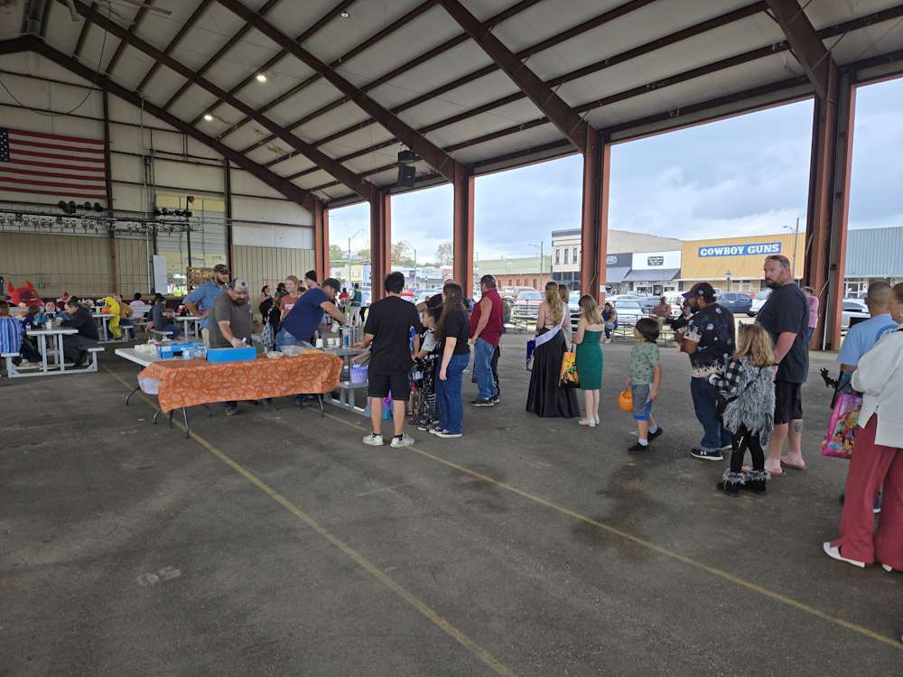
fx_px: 600
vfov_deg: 58.9
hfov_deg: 73.9
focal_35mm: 23
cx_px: 452
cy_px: 338
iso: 32
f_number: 1.8
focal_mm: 5.4
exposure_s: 1/120
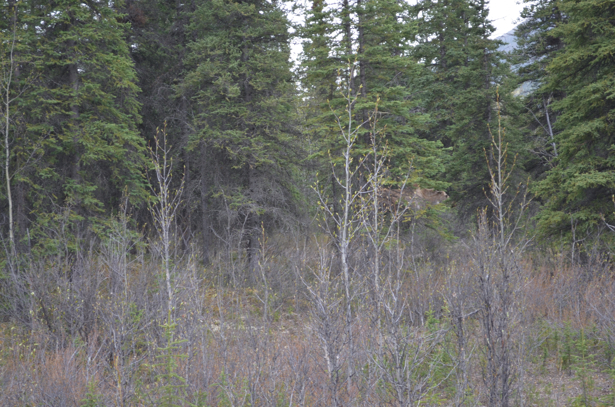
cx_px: 308
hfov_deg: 24.7
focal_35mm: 82
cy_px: 204
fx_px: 1406
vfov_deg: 16.5
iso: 250
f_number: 5.6
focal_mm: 55
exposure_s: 1/125
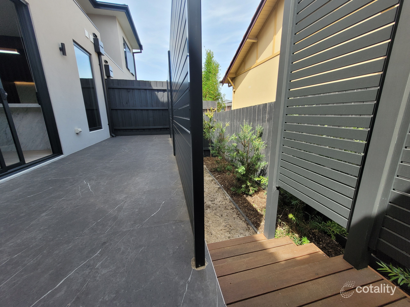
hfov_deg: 106.2
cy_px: 154
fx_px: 154
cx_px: 205
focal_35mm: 13
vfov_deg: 89.9
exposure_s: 1/529
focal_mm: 1.74
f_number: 2.2
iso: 40
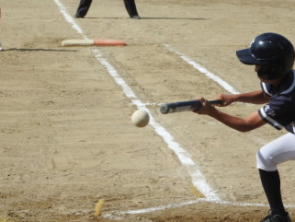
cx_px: 136
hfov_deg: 7.9
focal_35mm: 252
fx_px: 2148
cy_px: 130
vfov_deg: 5.9
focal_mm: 24.2
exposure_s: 1/800
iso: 100
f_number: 5
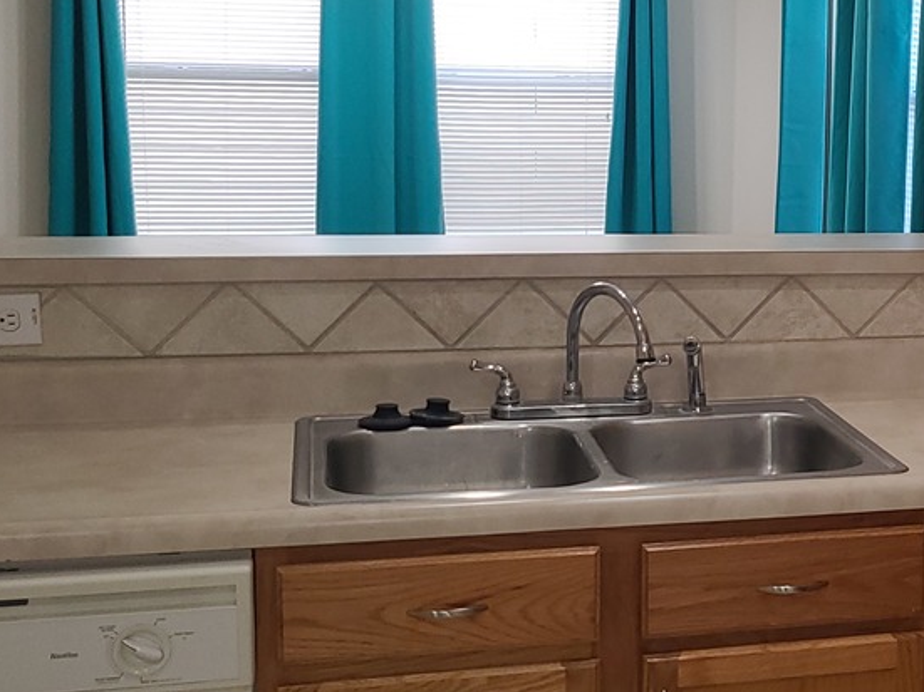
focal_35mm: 68
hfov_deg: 27.0
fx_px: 1815
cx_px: 929
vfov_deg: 21.6
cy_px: 310
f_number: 1.8
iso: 80
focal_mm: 5.4
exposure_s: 1/60
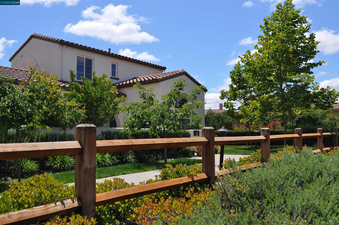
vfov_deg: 39.9
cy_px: 112
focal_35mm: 33
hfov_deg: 57.3
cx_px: 170
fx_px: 310
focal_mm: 22
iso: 200
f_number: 10
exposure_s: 1/400
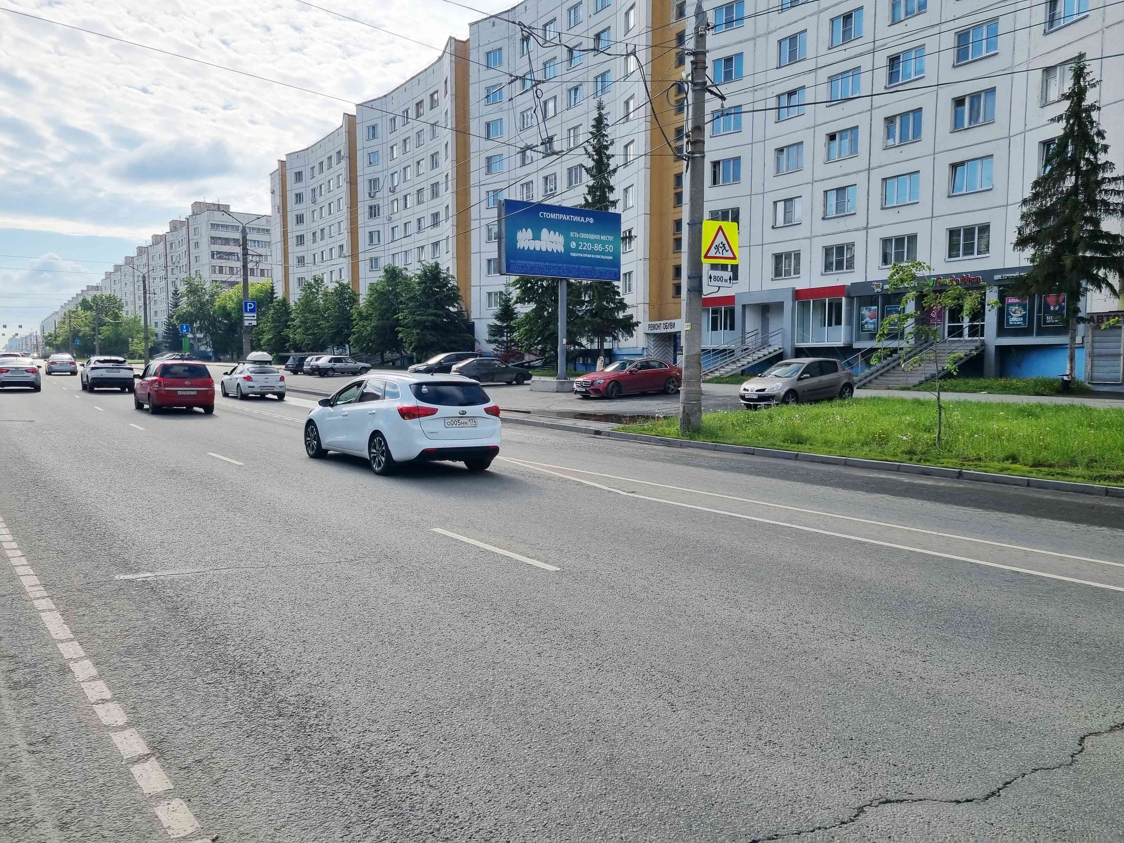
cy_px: 422
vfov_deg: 53.1
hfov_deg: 67.3
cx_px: 562
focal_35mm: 26
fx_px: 844
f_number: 1.8
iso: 50
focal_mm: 5.4
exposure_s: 1/3792
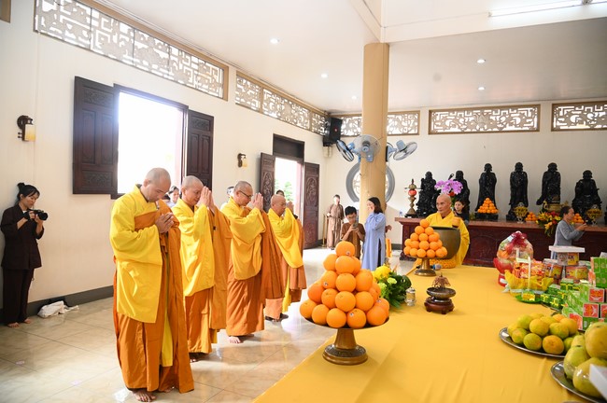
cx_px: 304
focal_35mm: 24
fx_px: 404
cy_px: 202
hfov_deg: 73.8
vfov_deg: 53.0
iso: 3200
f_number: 4.5
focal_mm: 24
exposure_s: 1/160
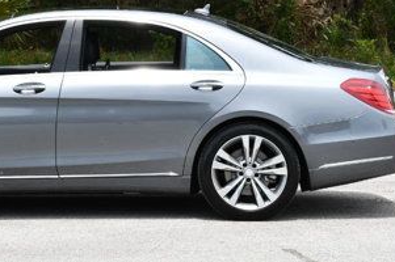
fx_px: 1677
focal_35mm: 153
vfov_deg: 8.9
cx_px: 35
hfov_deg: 13.3
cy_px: -16
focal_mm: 48
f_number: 8
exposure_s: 1/250
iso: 125
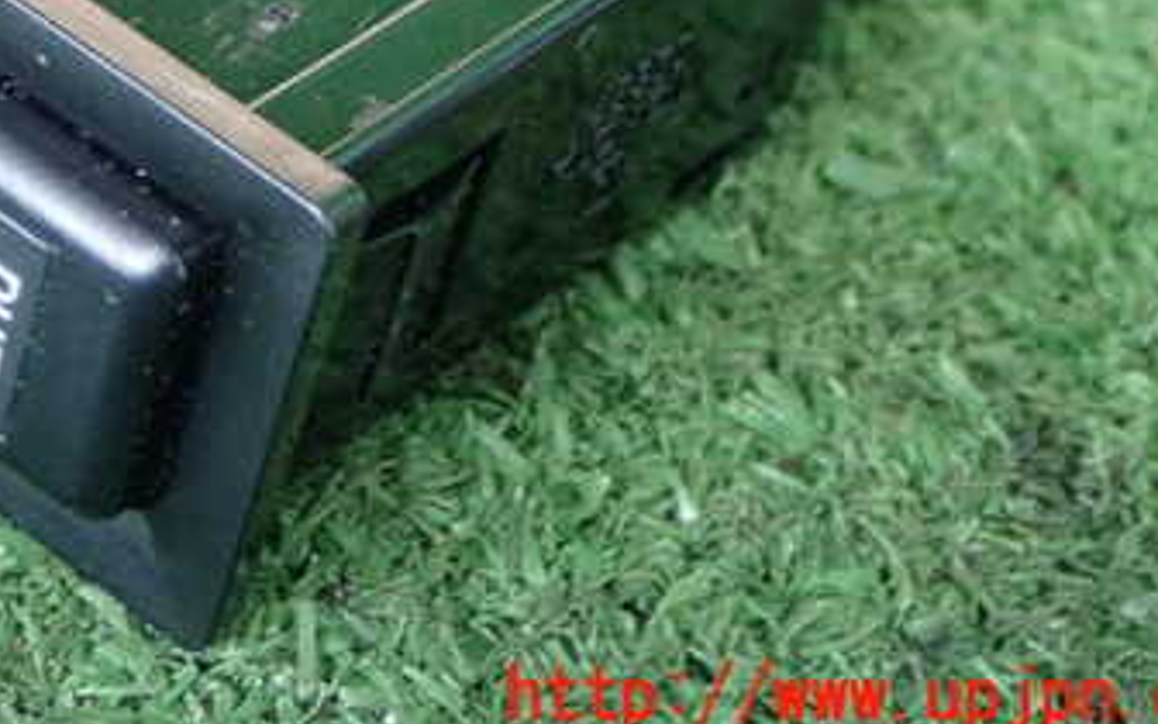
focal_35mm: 140
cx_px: 252
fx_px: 4418
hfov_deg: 14.9
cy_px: -34
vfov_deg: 9.3
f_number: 4.2
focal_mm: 13.47
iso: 800
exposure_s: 1/25
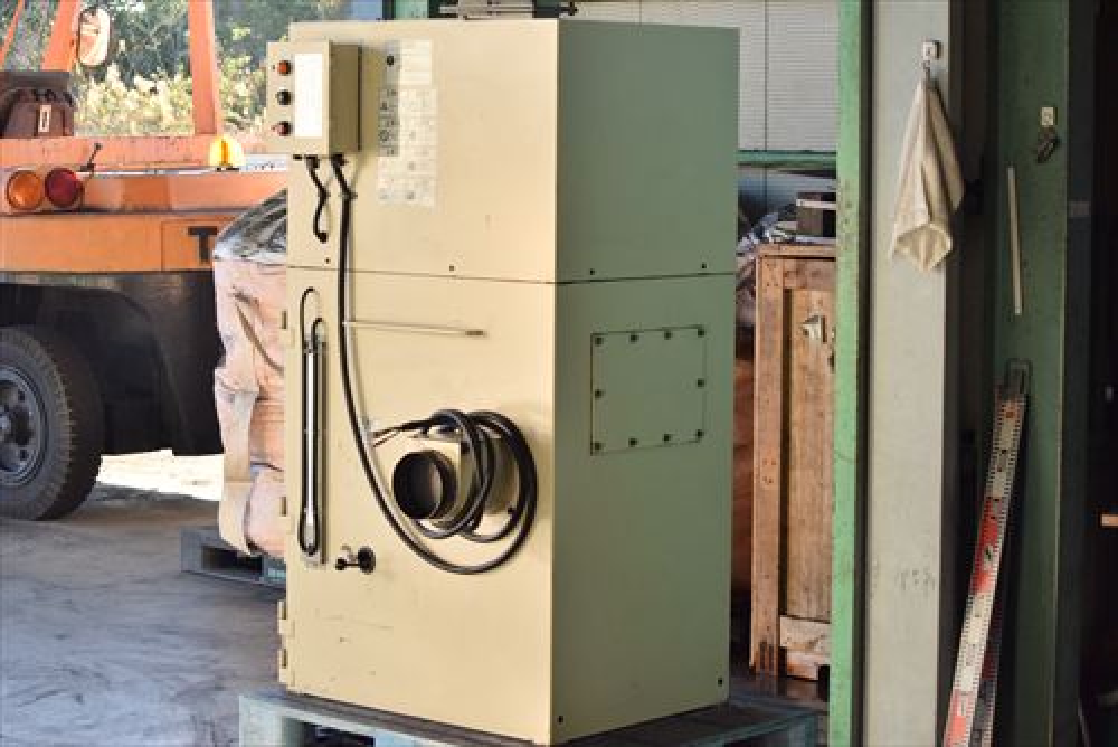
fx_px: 2563
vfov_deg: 16.6
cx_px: 559
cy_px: 374
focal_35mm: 82
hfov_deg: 24.6
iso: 1250
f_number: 6.3
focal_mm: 55
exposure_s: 1/640
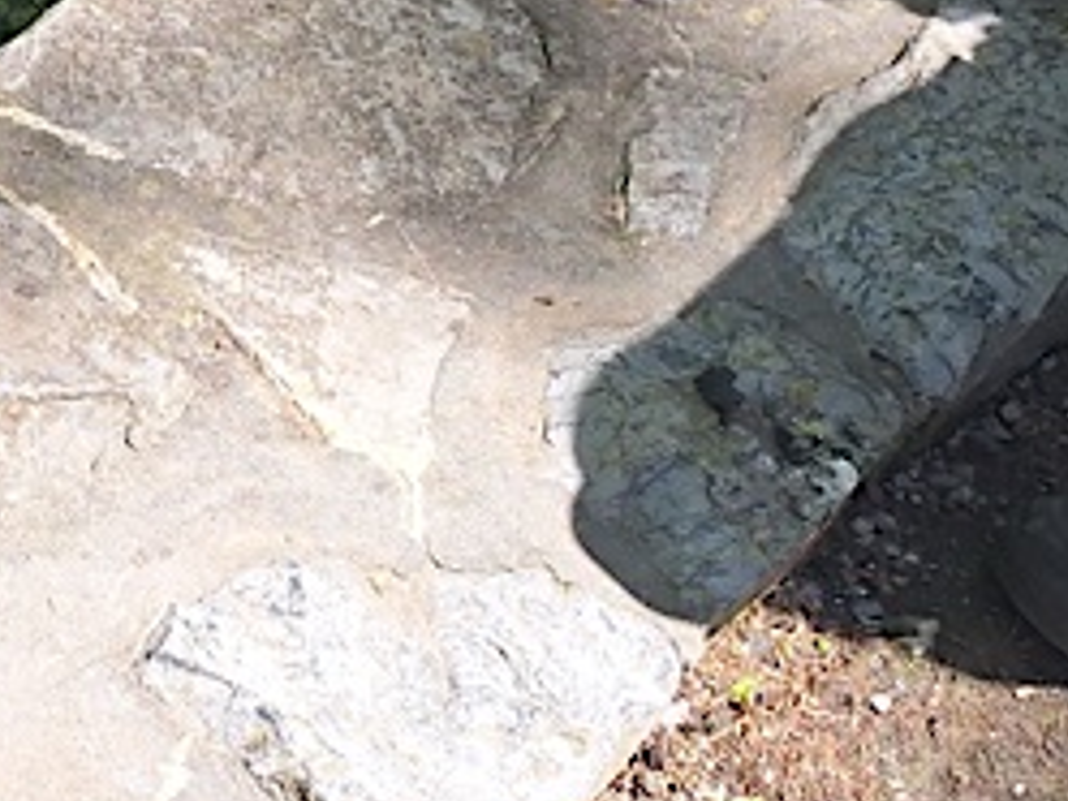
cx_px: -956
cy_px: -185
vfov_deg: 15.0
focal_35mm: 95
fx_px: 2931
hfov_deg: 16.6
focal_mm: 5.54
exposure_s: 1/901
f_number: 1.8
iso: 40
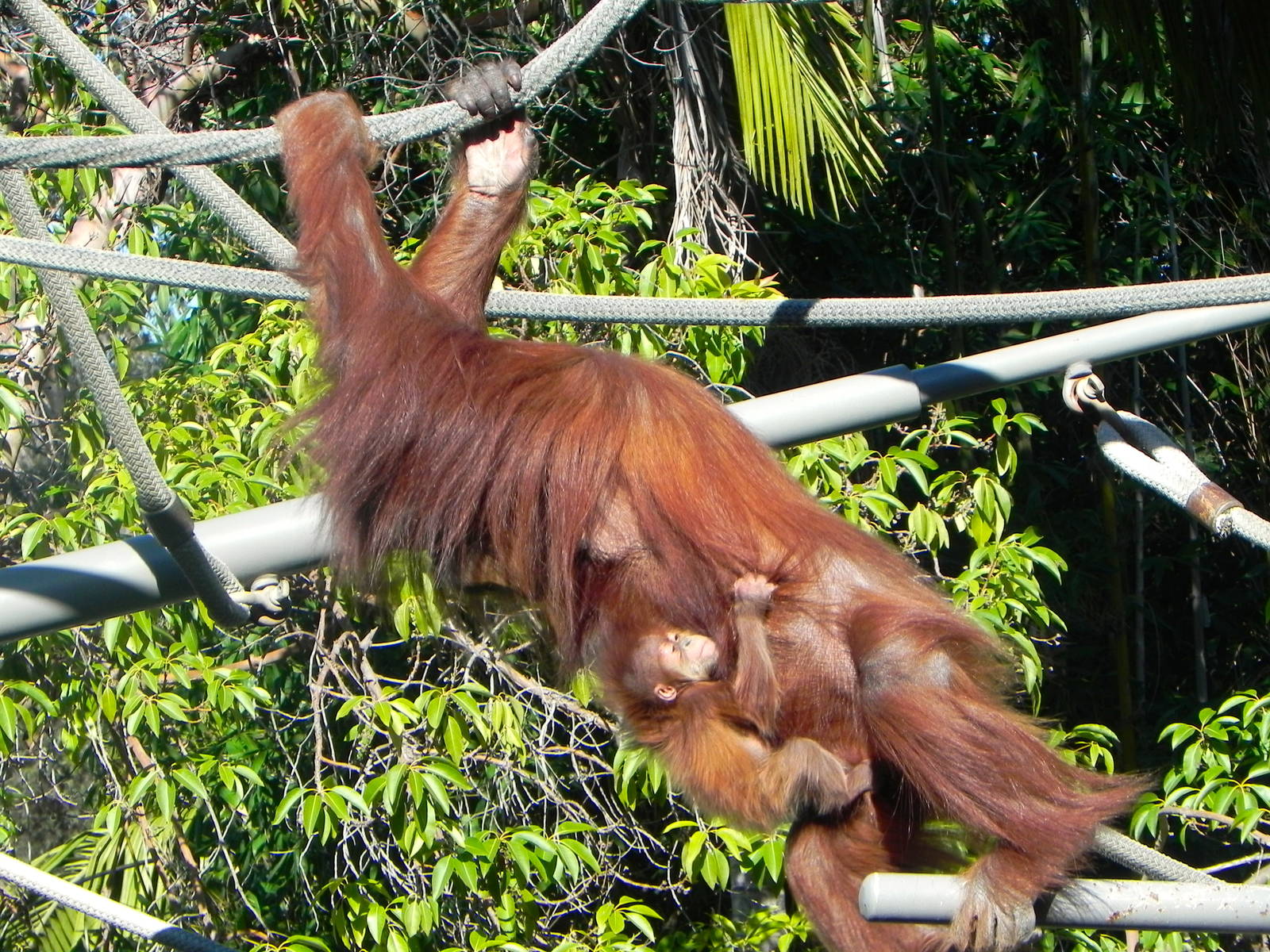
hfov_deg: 8.0
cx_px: 635
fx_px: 9062
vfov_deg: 6.0
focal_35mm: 247
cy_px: 476
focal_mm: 44
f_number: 5.6
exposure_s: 1/264
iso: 160
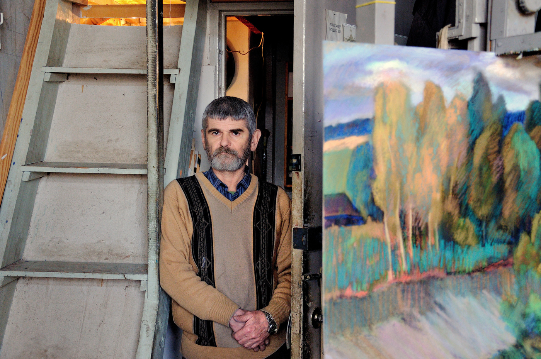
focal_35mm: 52
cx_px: 270
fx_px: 788
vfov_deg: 25.7
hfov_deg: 37.9
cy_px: 180
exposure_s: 1/40
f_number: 4.5
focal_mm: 35
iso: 800
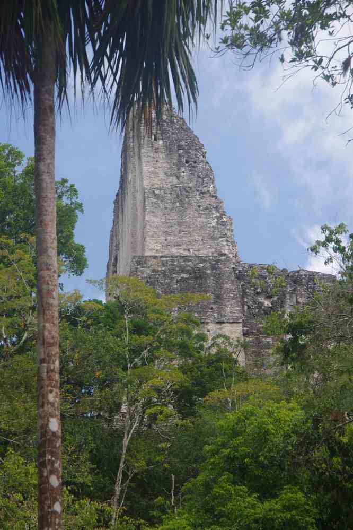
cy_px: 265
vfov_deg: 27.0
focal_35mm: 75
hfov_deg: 18.2
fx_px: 1103
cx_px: 176
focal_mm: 50
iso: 200
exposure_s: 1/80
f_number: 8
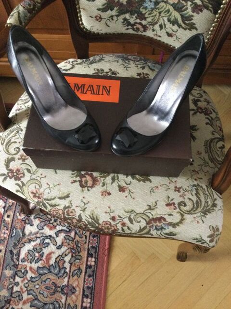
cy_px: 154
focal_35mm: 31
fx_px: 276
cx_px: 116
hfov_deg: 45.4
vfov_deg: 58.4
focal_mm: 3.3
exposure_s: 1/17
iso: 500
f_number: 2.4
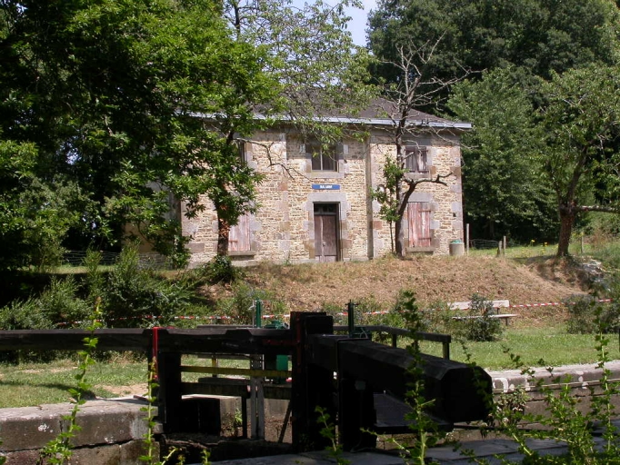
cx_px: 310
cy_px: 232
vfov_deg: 23.3
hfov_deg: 30.7
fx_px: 1129
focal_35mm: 63
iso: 100
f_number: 6.4
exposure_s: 1/275
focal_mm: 13.1
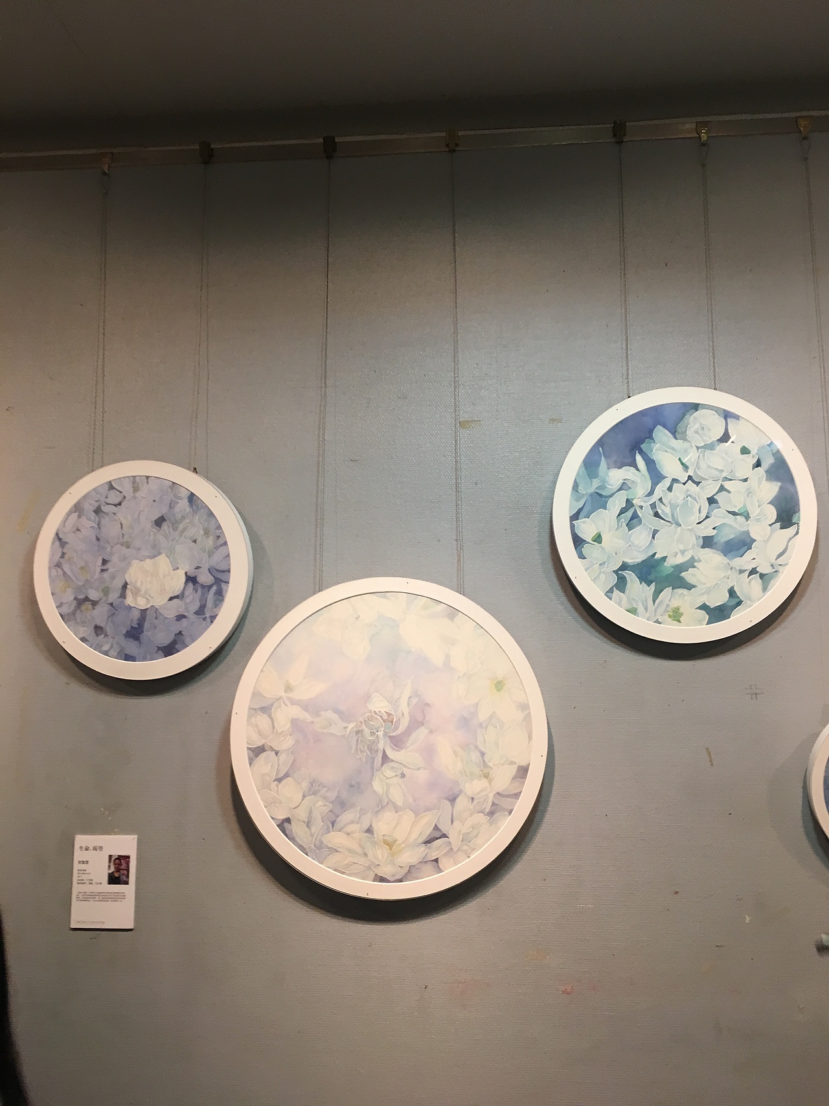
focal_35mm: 29
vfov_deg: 61.7
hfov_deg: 48.2
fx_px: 926
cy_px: 553
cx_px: 414
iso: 100
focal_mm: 4.15
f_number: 2.2
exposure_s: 1/33
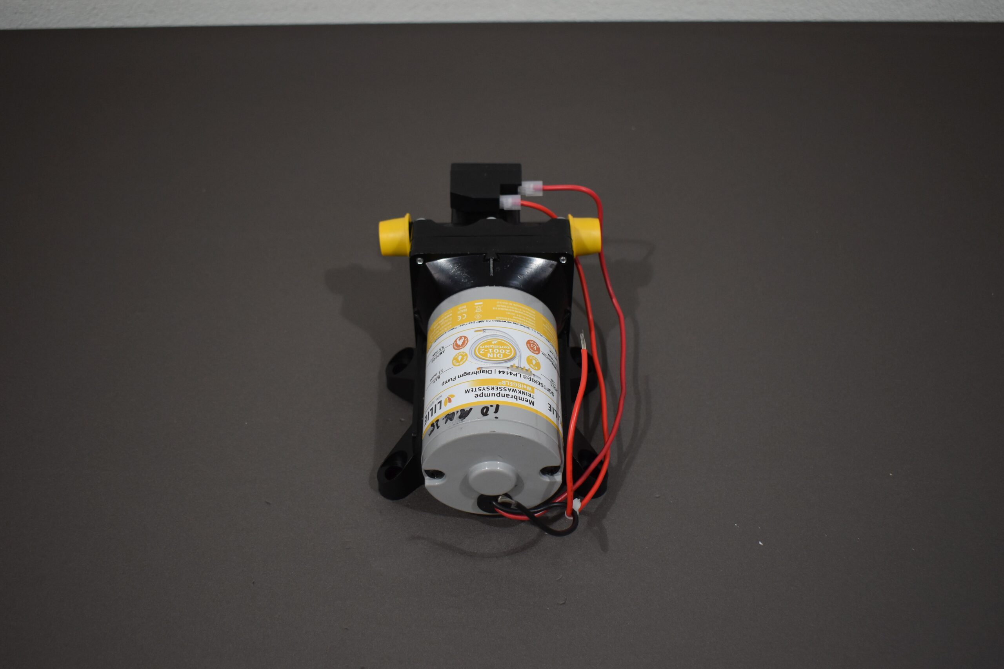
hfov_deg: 47.9
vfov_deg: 33.0
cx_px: 502
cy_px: 334
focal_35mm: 40
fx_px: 1129
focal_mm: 27
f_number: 4
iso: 640
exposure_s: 1/250
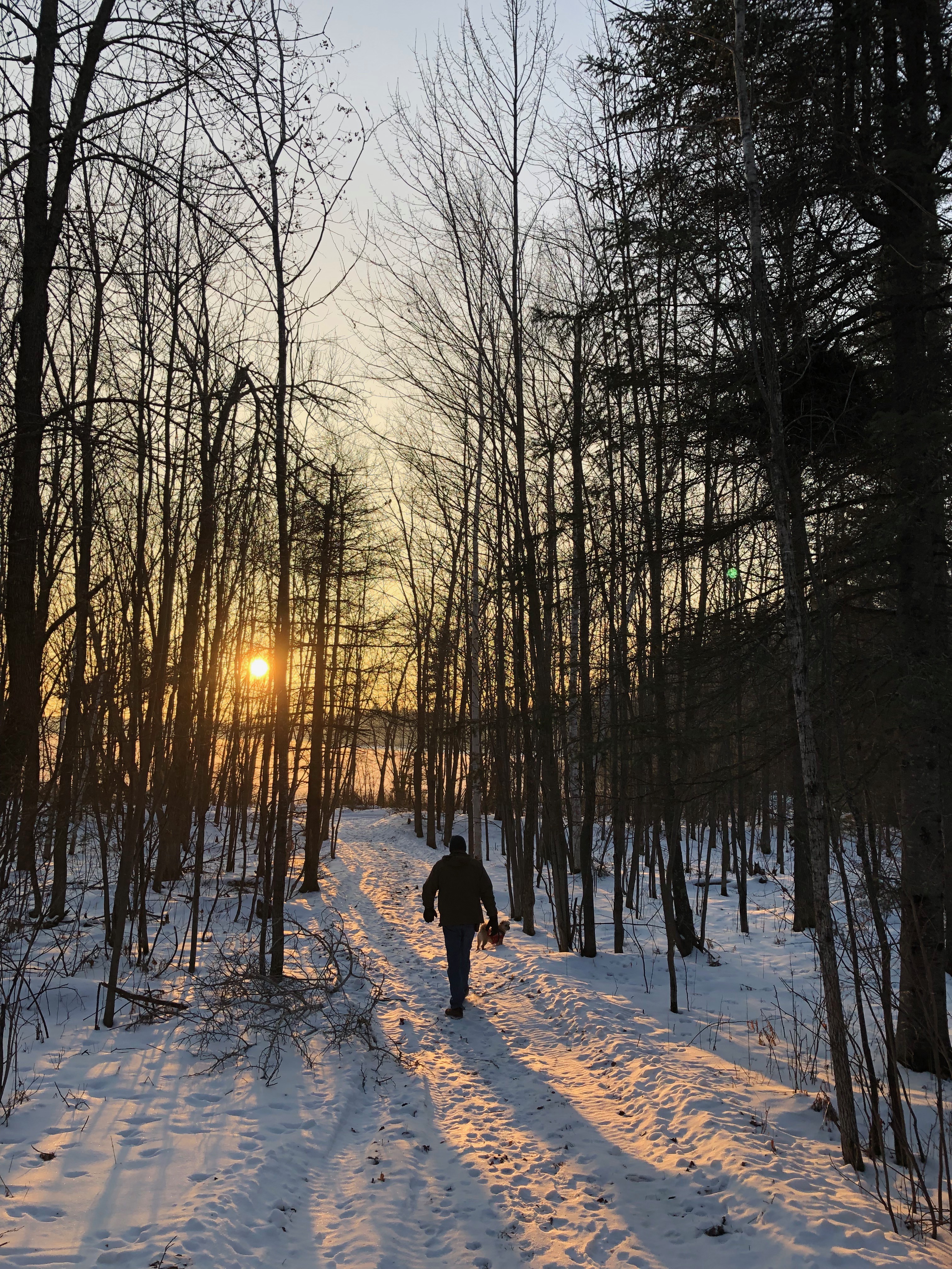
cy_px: 634
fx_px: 1027
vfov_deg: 63.4
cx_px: 476
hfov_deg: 49.7
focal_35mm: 28
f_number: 1.8
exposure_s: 1/403
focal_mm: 3.99
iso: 20
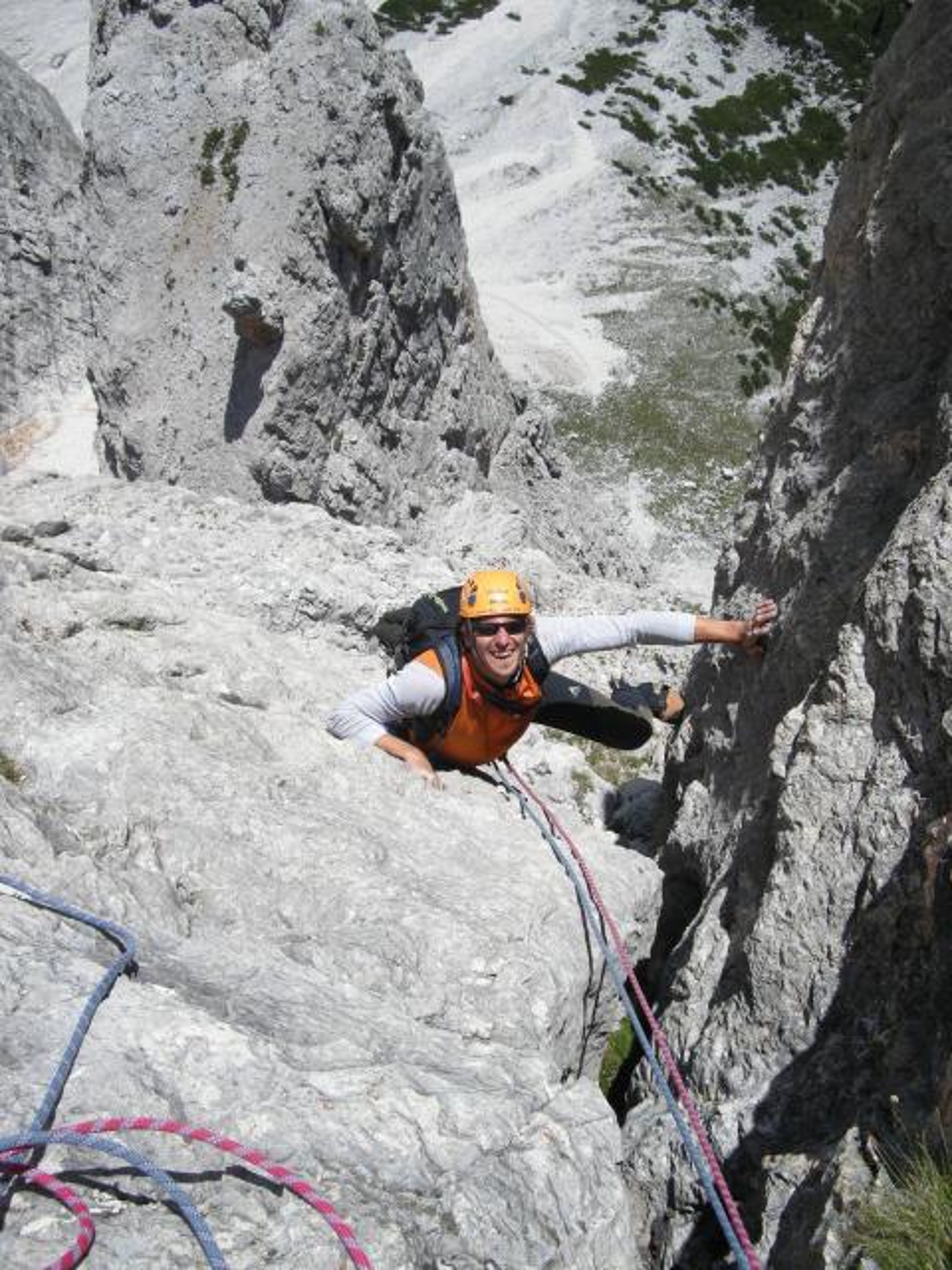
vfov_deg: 50.1
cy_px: 635
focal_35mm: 37
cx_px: 476
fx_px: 1357
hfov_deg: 38.7
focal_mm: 7.9
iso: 64
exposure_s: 1/195
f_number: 8
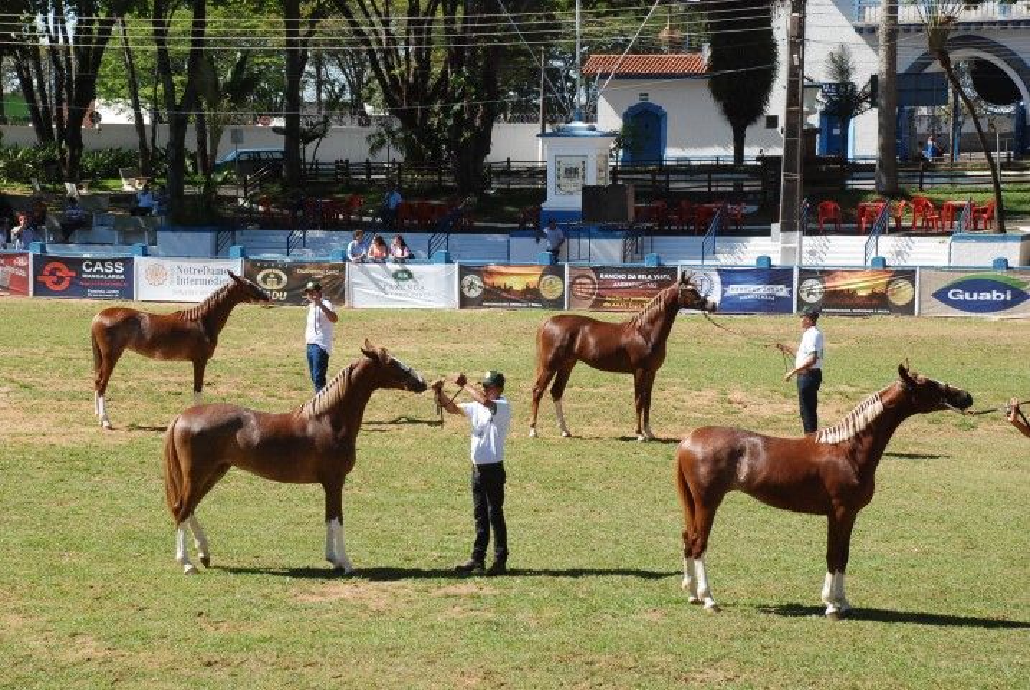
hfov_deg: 19.4
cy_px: 345
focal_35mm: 105
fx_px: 3008
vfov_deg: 13.1
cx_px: 515
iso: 1000
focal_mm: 70
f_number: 9.5
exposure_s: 1/1500
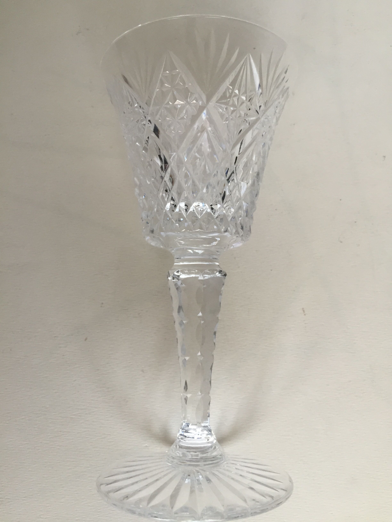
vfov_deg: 61.7
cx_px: 196
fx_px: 438
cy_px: 261
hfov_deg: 48.2
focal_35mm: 29
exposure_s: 1/40
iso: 32
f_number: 2.2
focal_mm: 4.15
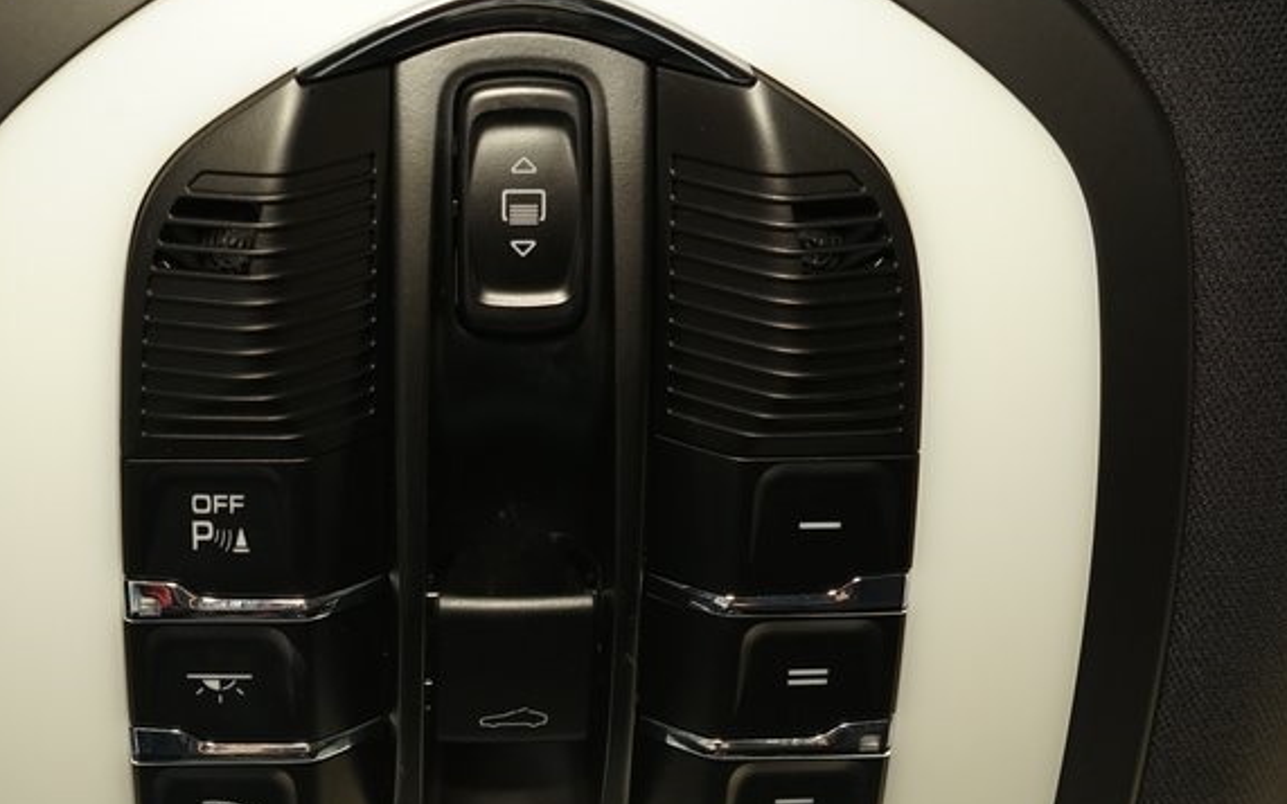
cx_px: 449
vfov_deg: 24.0
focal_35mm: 53
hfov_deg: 37.8
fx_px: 1859
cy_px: 665
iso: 800
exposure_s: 1/160
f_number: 8
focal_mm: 29
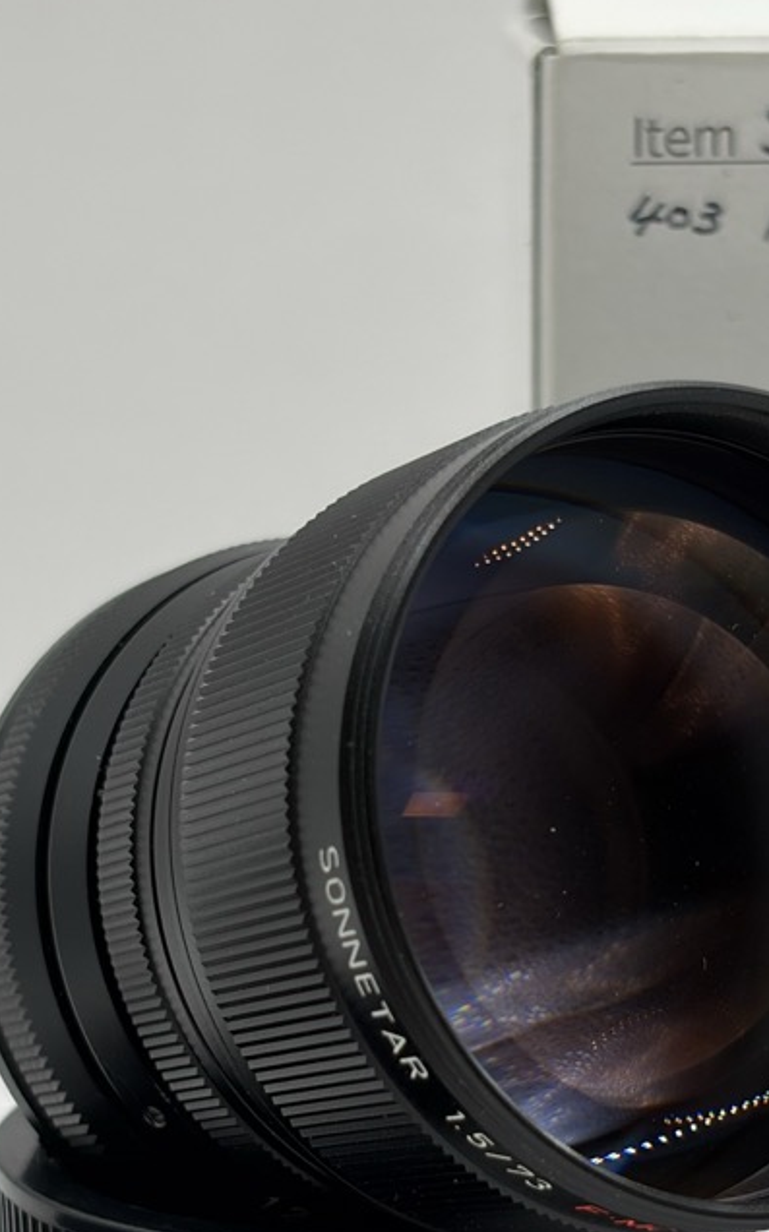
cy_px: 872
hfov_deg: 11.8
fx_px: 3725
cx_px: 529
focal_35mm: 111
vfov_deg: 18.7
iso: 25
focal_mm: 5.96
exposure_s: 1/145
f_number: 1.6
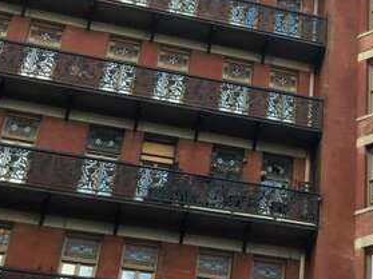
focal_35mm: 89
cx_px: 414
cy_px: 91
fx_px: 959
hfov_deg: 20.9
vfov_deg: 16.5
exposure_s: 1/120
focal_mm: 3.3
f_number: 2.4
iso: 25
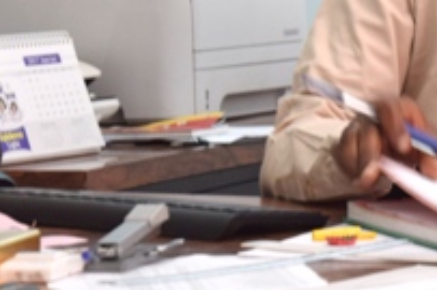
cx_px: 533
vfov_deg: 5.7
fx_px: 2923
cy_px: -45
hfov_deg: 8.5
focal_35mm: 241
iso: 400
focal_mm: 58
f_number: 5
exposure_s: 1/15
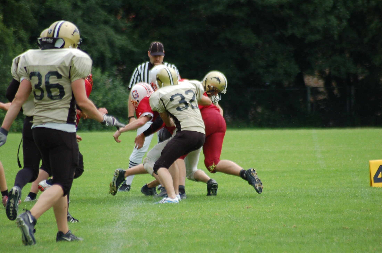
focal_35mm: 450
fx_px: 4766
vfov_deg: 3.0
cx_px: 191
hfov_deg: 4.6
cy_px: 126
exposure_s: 1/800
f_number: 5.6
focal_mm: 300
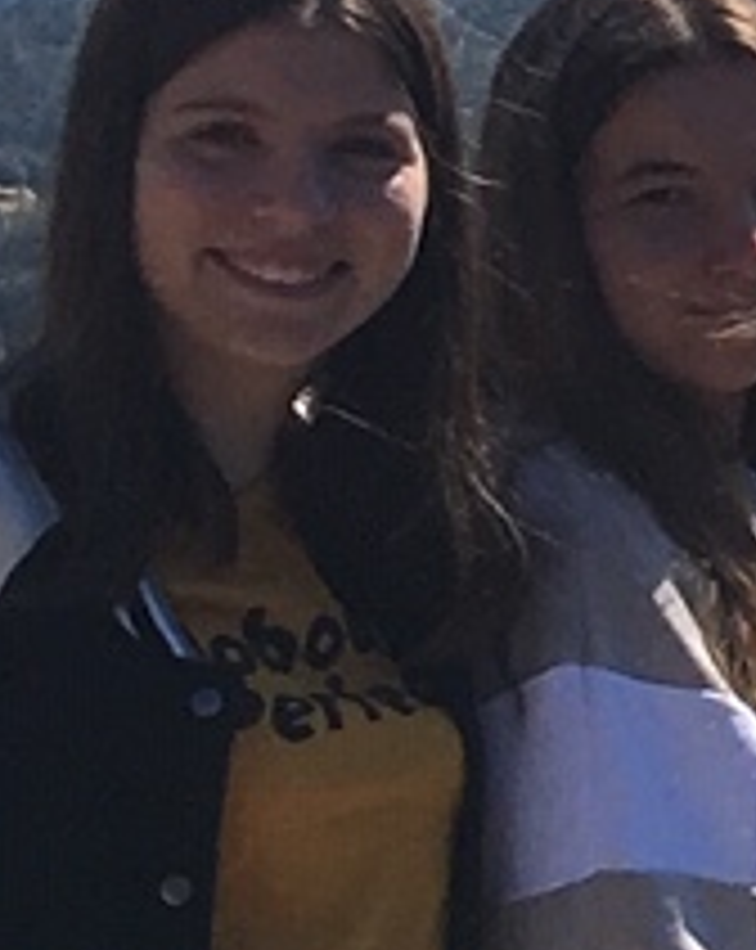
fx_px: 7601
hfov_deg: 5.1
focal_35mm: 271
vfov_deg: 7.1
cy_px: 387
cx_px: 2948
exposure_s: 1/1876
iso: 25
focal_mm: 4.15
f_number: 2.2
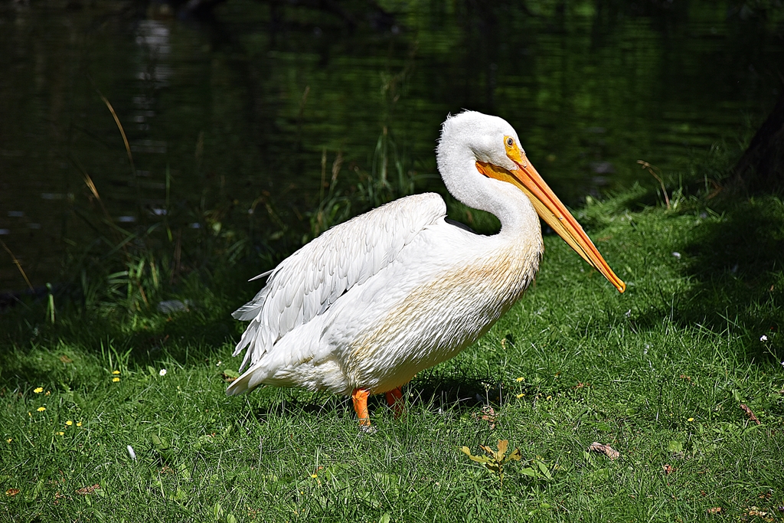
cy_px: 262
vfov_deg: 6.5
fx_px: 4574
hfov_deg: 9.8
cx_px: 392
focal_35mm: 210
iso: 280
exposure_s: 1/2000
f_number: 5.6
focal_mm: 140
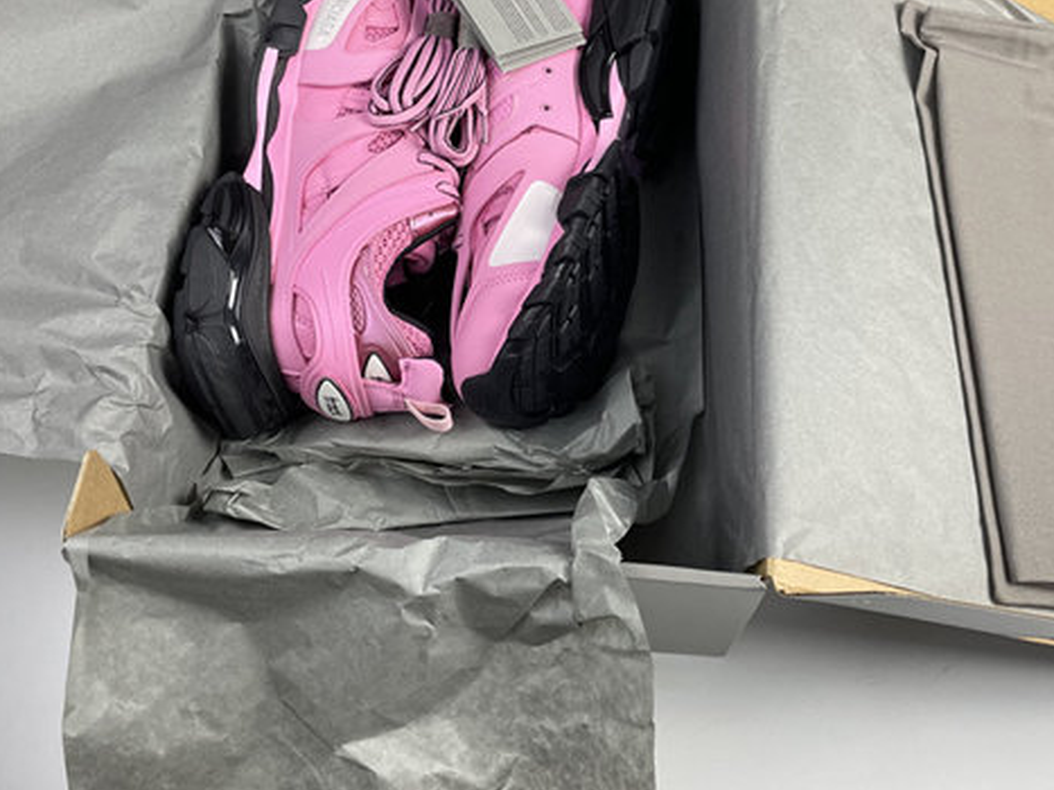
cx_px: 580
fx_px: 1187
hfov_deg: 47.8
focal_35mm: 39
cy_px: 299
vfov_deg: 36.6
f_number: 1.6
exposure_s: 1/121
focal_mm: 4.2
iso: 125
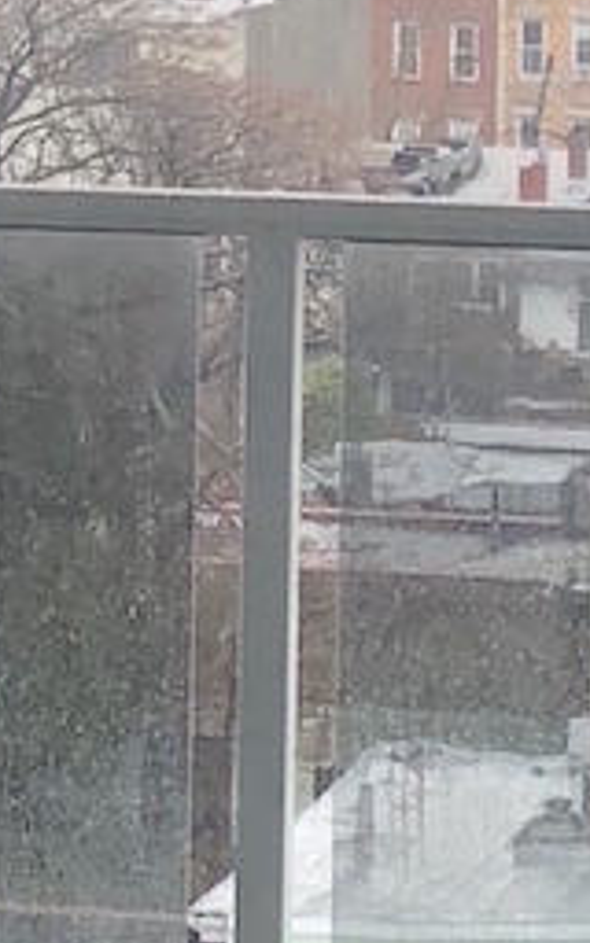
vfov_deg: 8.9
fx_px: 5943
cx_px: 66
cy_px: -295
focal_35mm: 231
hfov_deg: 5.7
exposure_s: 1/120
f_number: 1.8
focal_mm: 3.99
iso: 40
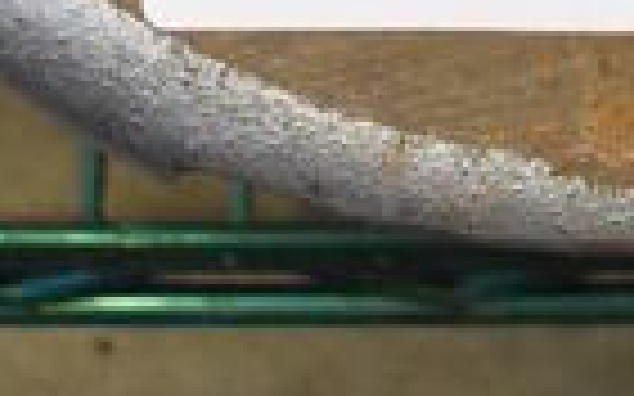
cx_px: 674
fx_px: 3765
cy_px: -1636
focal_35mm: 218
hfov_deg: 9.5
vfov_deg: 4.9
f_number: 3.8
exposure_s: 1/125
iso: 4000
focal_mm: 22
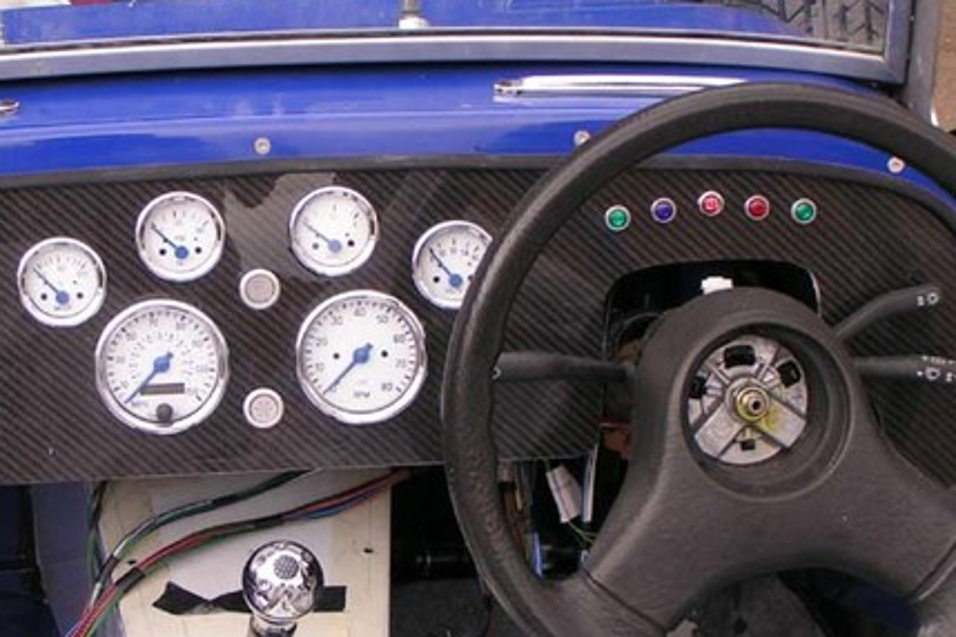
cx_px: 272
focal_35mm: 93
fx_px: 2469
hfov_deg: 21.8
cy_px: 347
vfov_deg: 14.7
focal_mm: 9.2
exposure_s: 1/200
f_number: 5
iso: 50
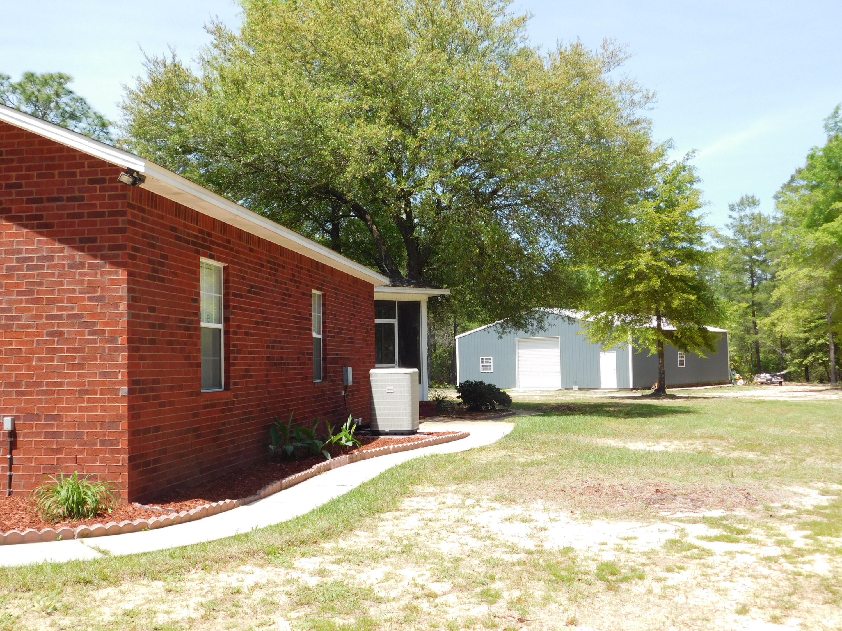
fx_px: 876
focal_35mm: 36
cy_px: 316
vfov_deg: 39.7
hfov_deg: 51.4
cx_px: 421
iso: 125
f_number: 3.5
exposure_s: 1/640
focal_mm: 6.3
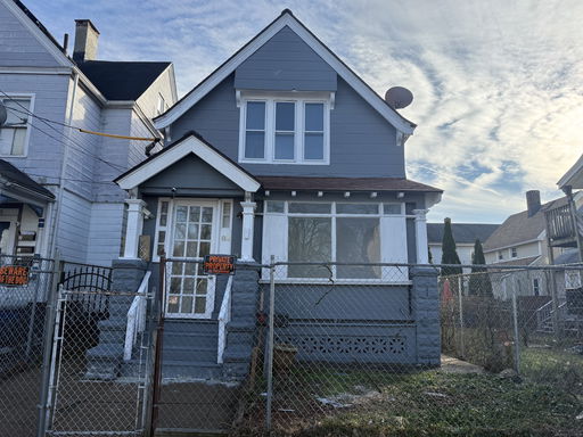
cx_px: 292
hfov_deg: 71.6
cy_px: 218
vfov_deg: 56.8
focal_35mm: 24
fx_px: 404
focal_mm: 6.76
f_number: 1.78
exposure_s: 1/2232
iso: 100
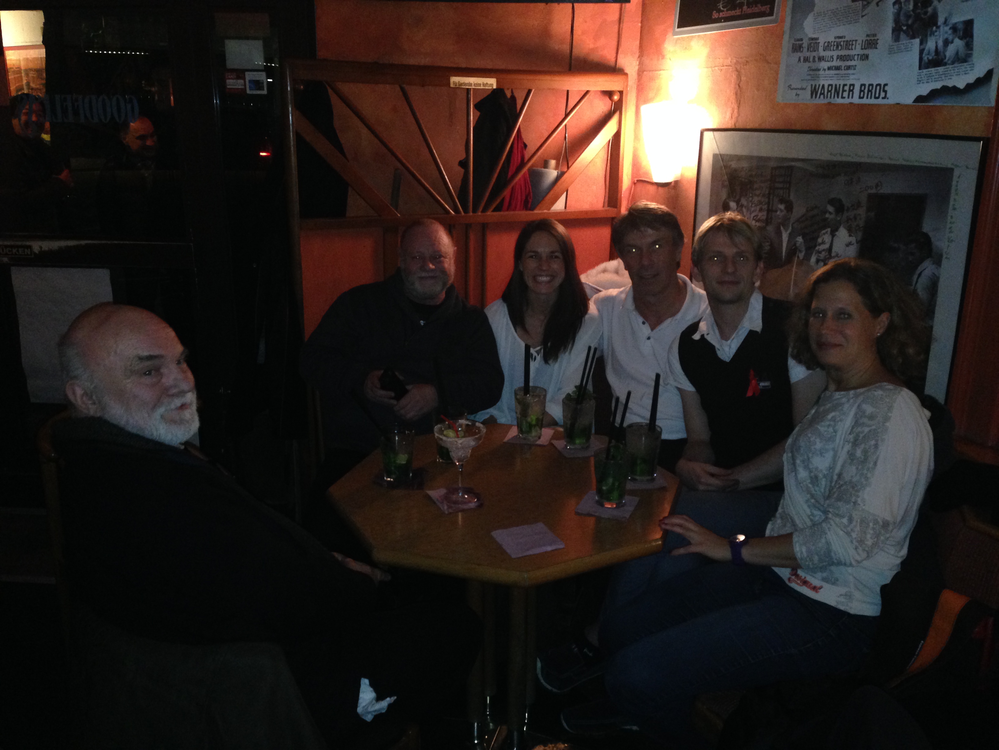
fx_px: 952
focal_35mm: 33
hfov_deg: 55.4
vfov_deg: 42.9
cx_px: 500
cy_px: 375
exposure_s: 1/16
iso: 320
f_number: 2.4
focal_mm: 4.12
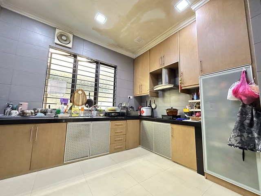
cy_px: 98
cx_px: 130
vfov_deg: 85.7
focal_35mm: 14
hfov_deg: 102.1
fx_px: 106
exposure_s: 1/50
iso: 1250
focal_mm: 2.22
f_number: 2.2
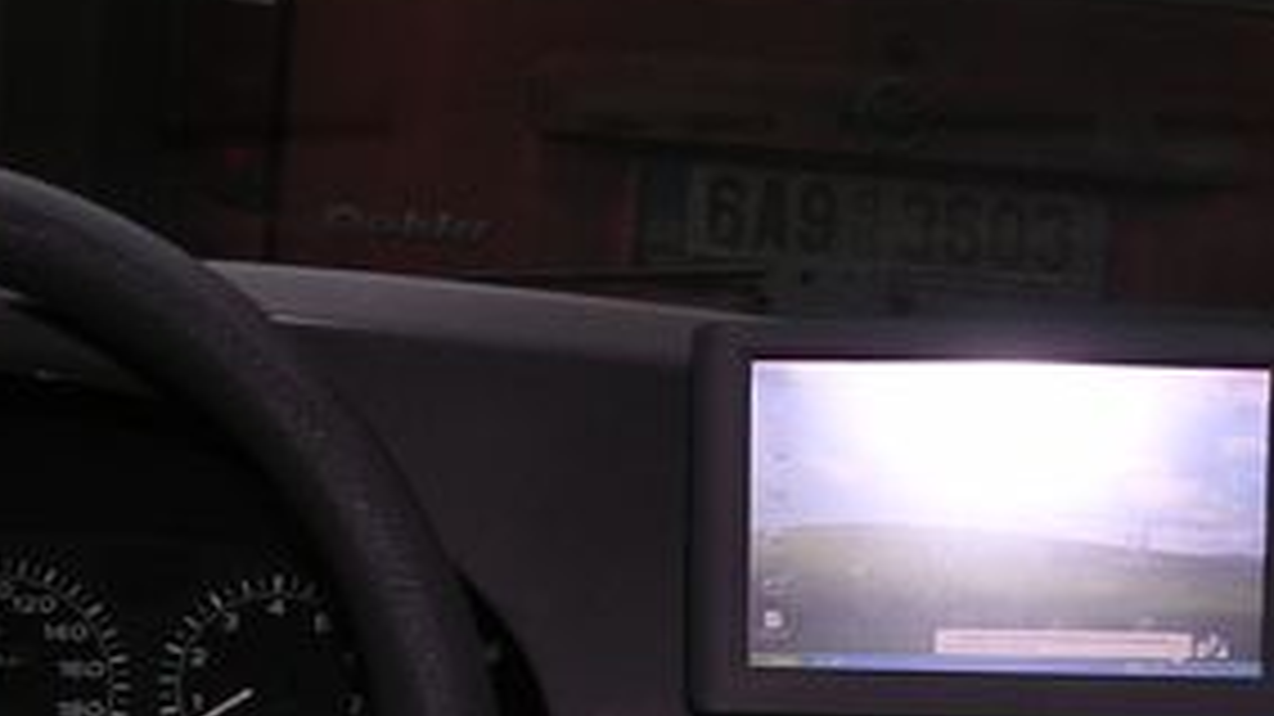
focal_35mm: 101
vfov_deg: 11.8
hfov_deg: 21.1
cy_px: 797
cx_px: 801
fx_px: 3411
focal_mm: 6.2
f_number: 2.9
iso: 100
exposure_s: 1/60.1
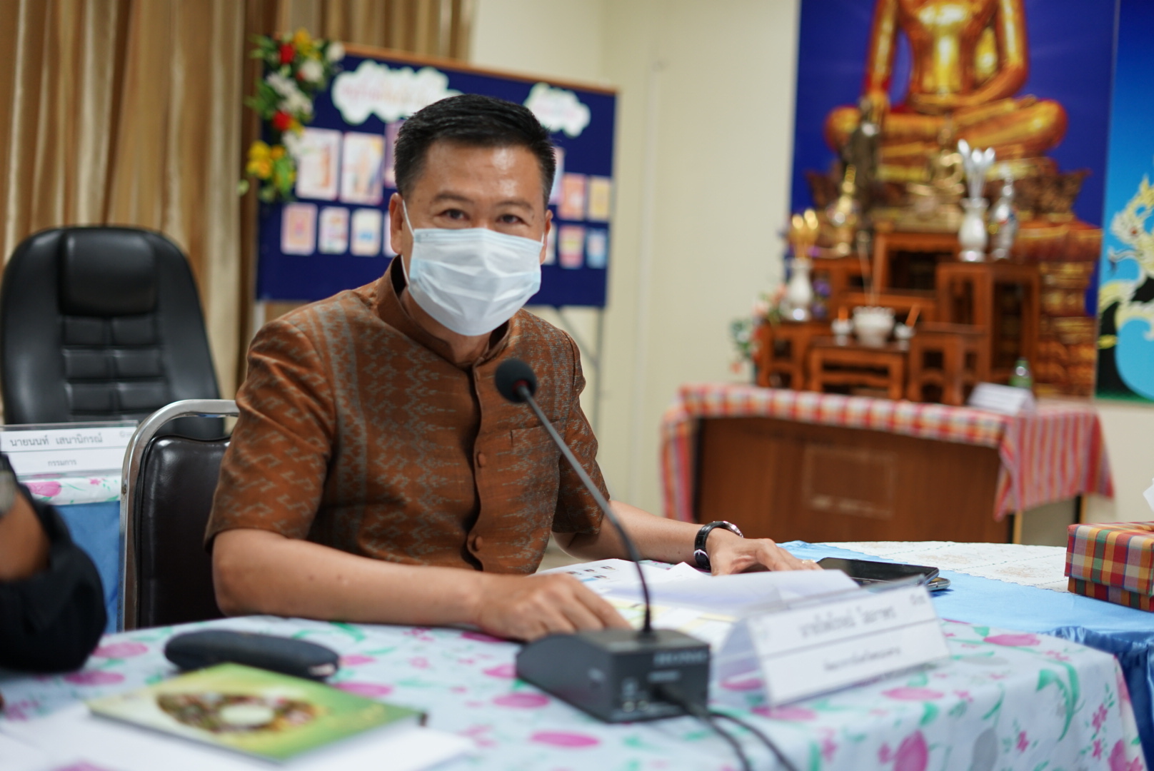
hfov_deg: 39.6
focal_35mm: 50
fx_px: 1604
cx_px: 577
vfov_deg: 27.0
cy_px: 386
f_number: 2
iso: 400
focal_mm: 50
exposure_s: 1/125
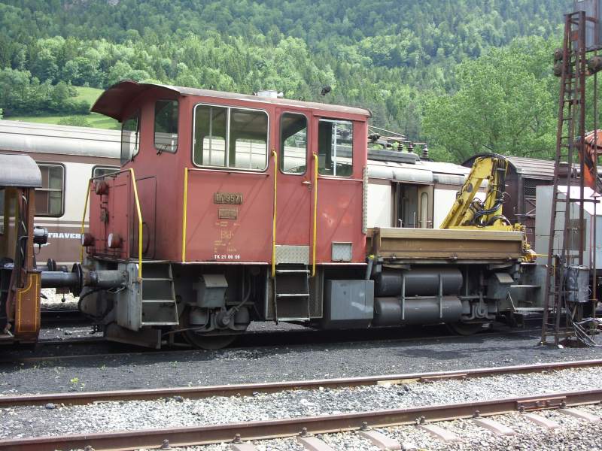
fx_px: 974
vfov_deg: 26.1
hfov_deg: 34.3
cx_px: 301
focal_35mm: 56
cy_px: 226
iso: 50
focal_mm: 9.3
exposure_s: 1/284
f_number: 3.1
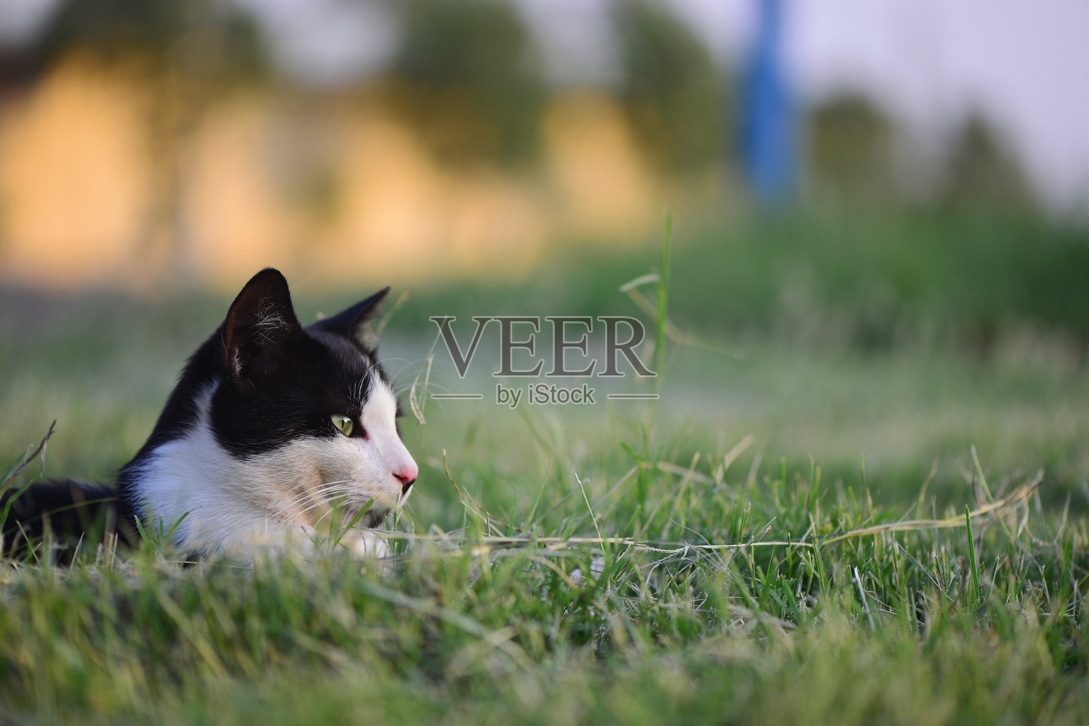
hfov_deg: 19.5
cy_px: 363
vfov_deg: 13.0
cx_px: 544
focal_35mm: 105
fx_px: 3175
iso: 200
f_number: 3
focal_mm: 105
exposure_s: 1/200
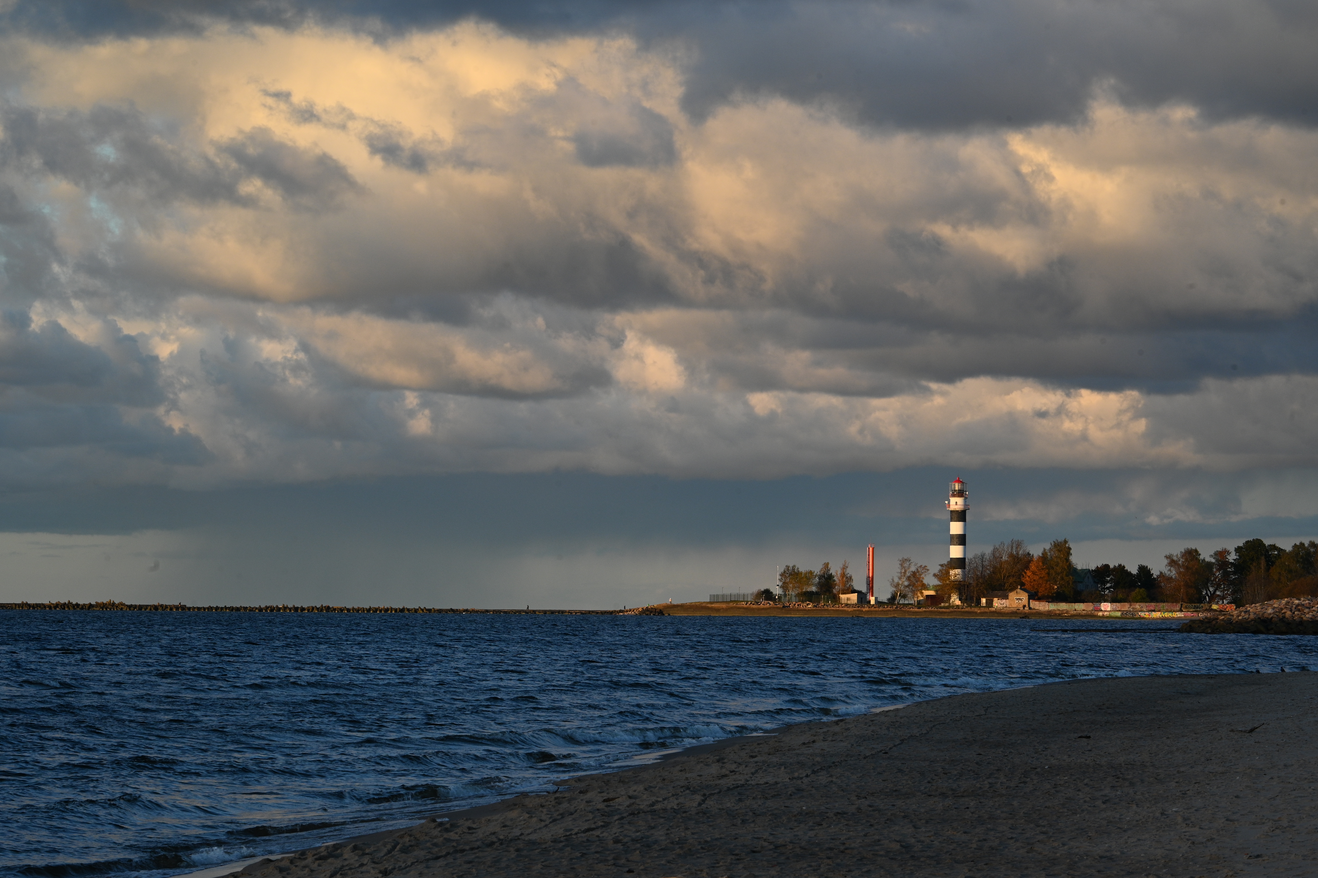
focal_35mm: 151
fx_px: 5528
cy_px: 440
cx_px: 661
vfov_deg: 9.1
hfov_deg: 13.6
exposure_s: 1/100
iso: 450
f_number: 16
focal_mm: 150
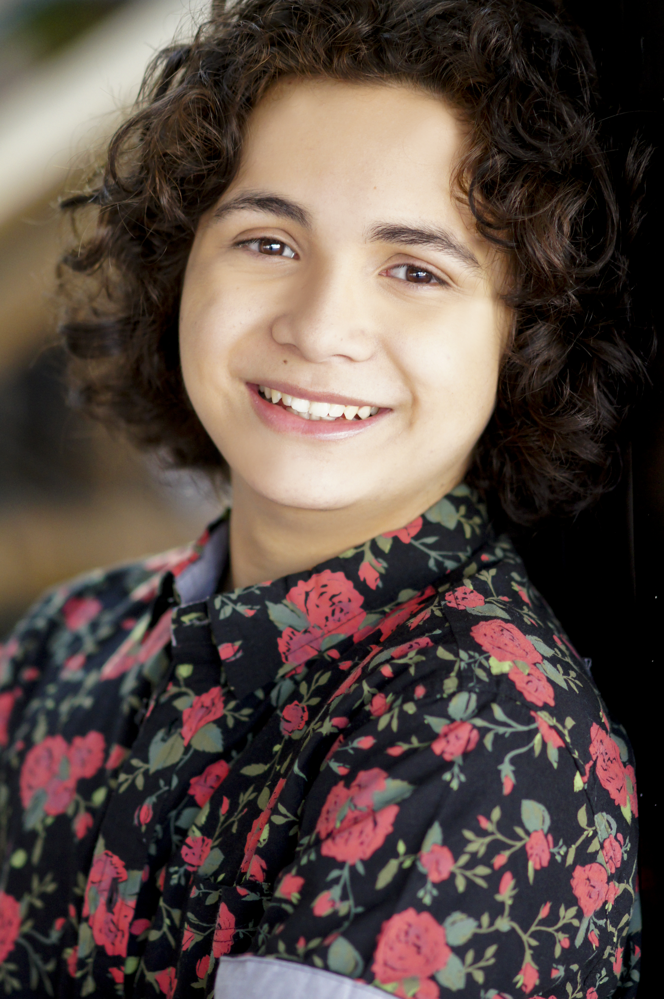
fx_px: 5615
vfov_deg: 10.2
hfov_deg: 6.8
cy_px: 500
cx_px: 332
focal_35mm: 202
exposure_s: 1/250
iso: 1000
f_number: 2
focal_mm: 135
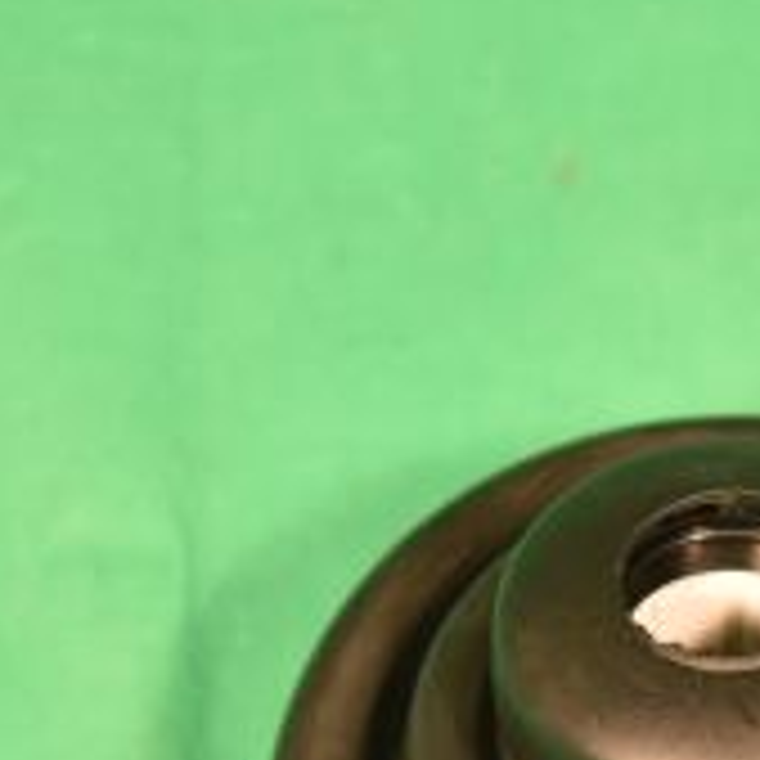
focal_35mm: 249
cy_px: 868
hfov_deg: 7.0
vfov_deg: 7.0
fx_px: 6173
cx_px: 760
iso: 320
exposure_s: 1/100
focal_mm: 55
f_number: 5.6
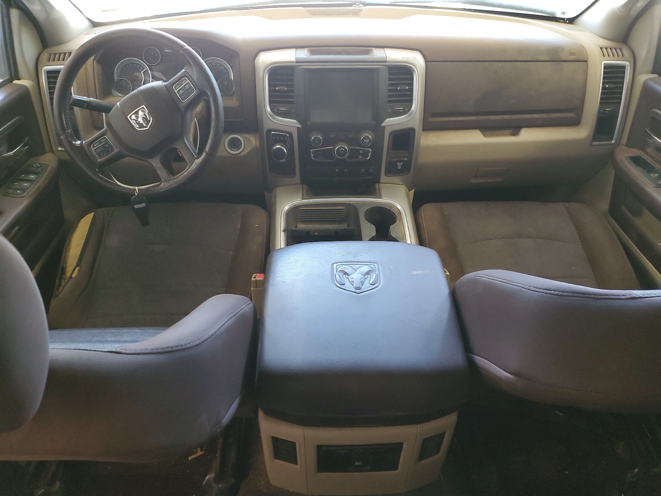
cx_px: 330
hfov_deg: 67.3
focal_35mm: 26
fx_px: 496
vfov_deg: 53.1
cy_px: 248
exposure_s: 1/60.2
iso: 206
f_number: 1.5
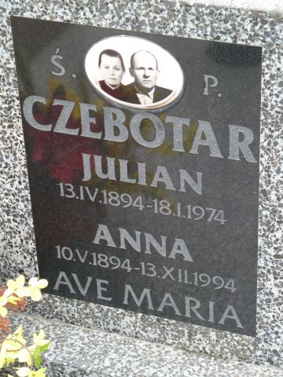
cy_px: 188
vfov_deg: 18.9
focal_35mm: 104
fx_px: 1134
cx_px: 142
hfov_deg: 14.2
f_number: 4.3
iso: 160
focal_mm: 17
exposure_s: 1/40
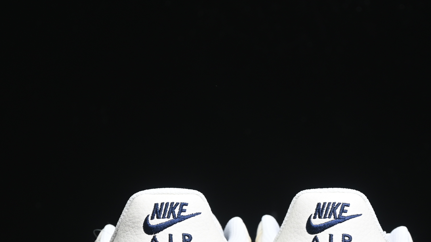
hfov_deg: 14.9
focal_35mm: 144
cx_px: 255
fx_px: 1645
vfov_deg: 8.4
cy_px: 258
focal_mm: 50
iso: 160
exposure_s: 1/50
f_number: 6.3
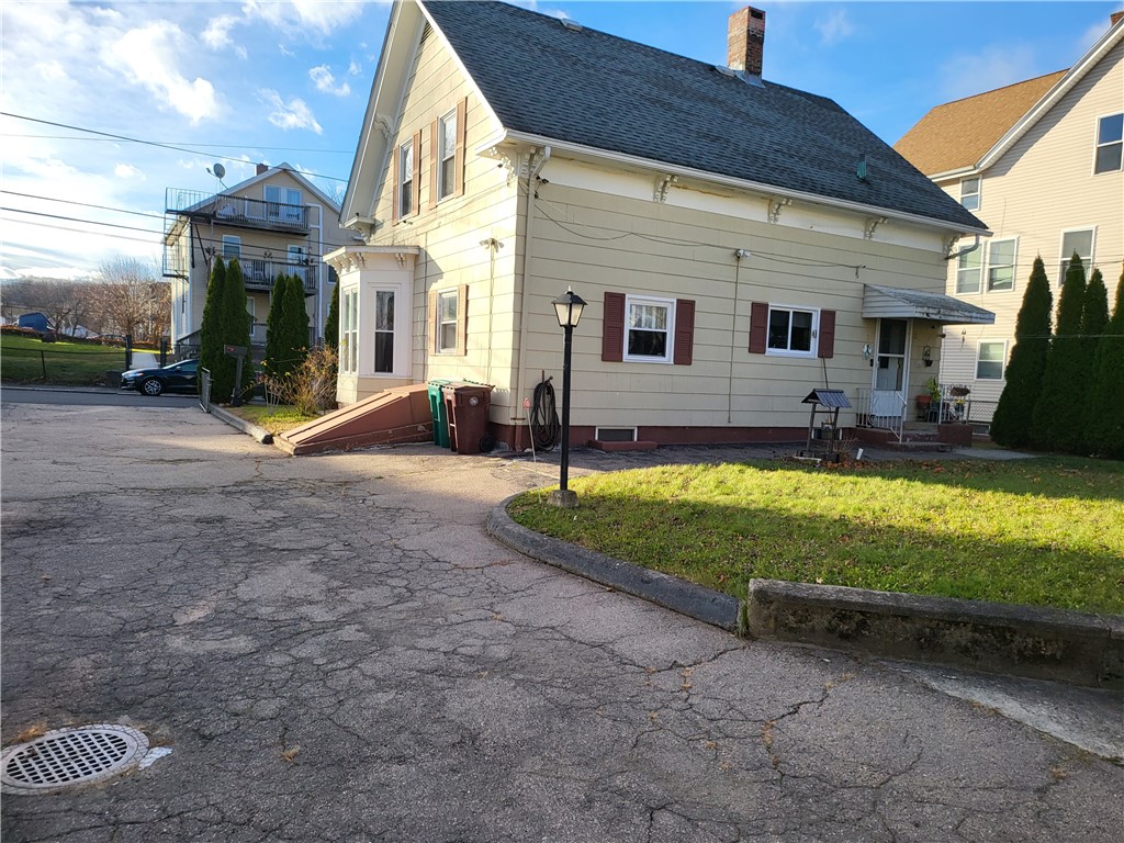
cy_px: 422
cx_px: 562
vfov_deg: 56.8
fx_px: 779
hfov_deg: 71.6
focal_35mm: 24
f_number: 1.8
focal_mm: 5
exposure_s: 1/1283
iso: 40
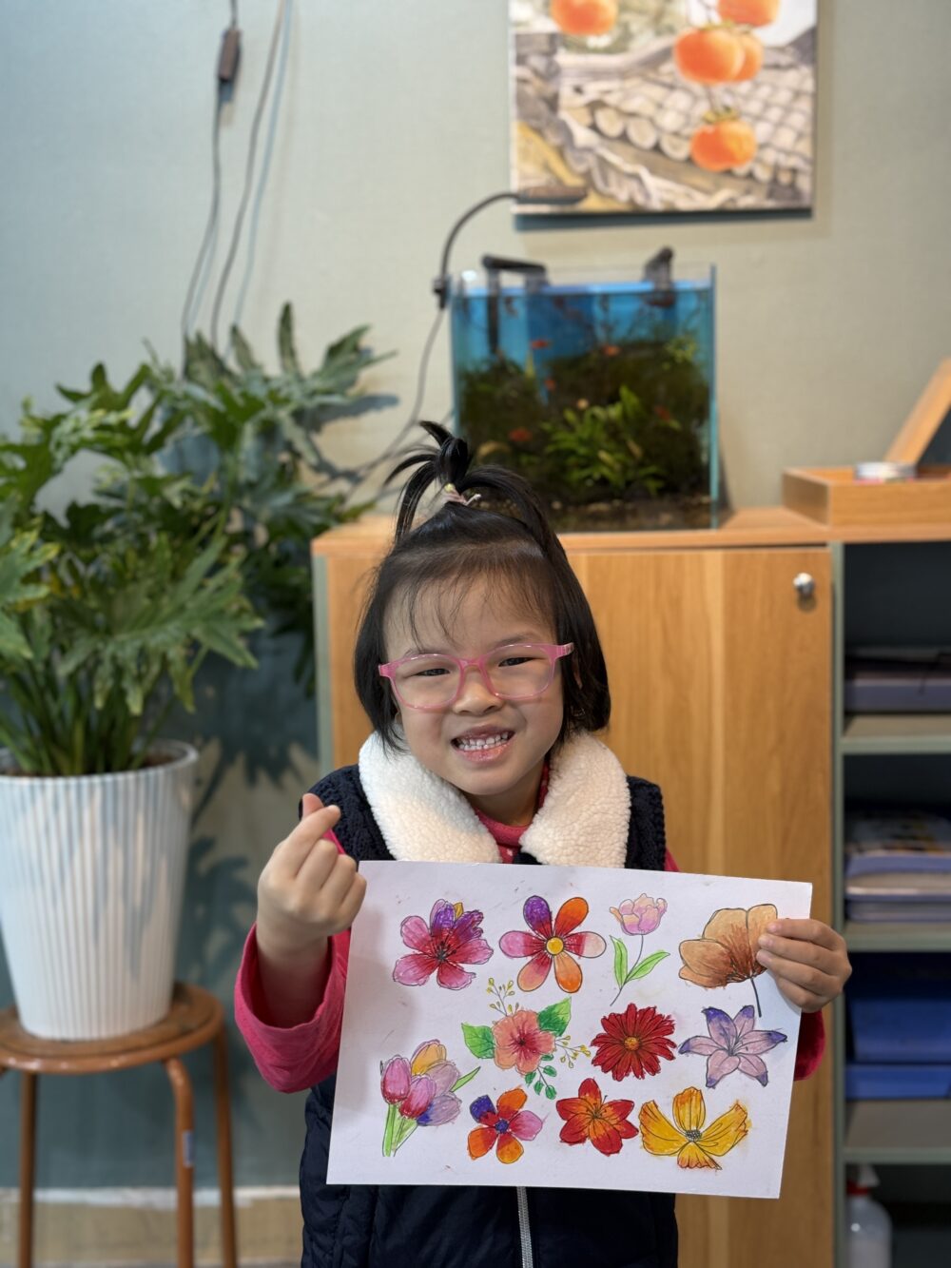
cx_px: 476
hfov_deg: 30.3
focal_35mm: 48
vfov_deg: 39.7
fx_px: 1758
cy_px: 634
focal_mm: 6.76
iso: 100
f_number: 1.78
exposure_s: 1/50
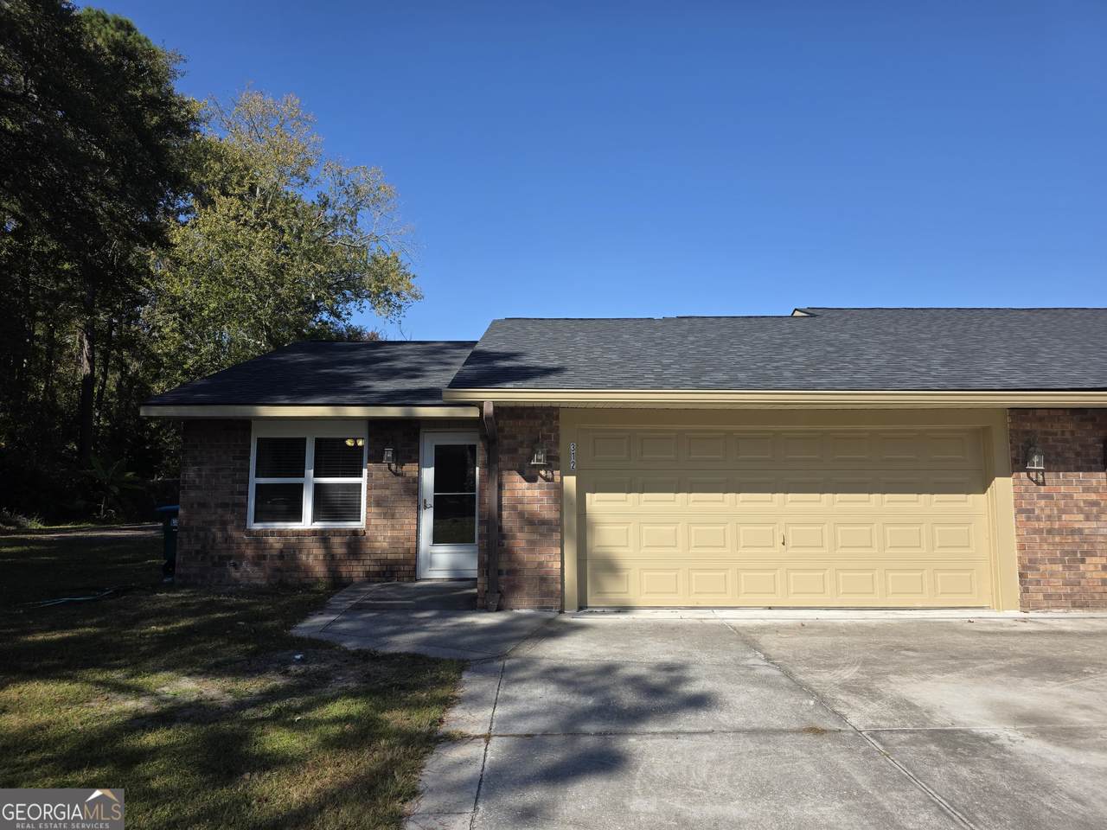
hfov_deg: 73.9
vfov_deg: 58.9
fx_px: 736
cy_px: 415
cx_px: 554
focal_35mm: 23
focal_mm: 6.3
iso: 80
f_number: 1.7
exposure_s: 1/4539
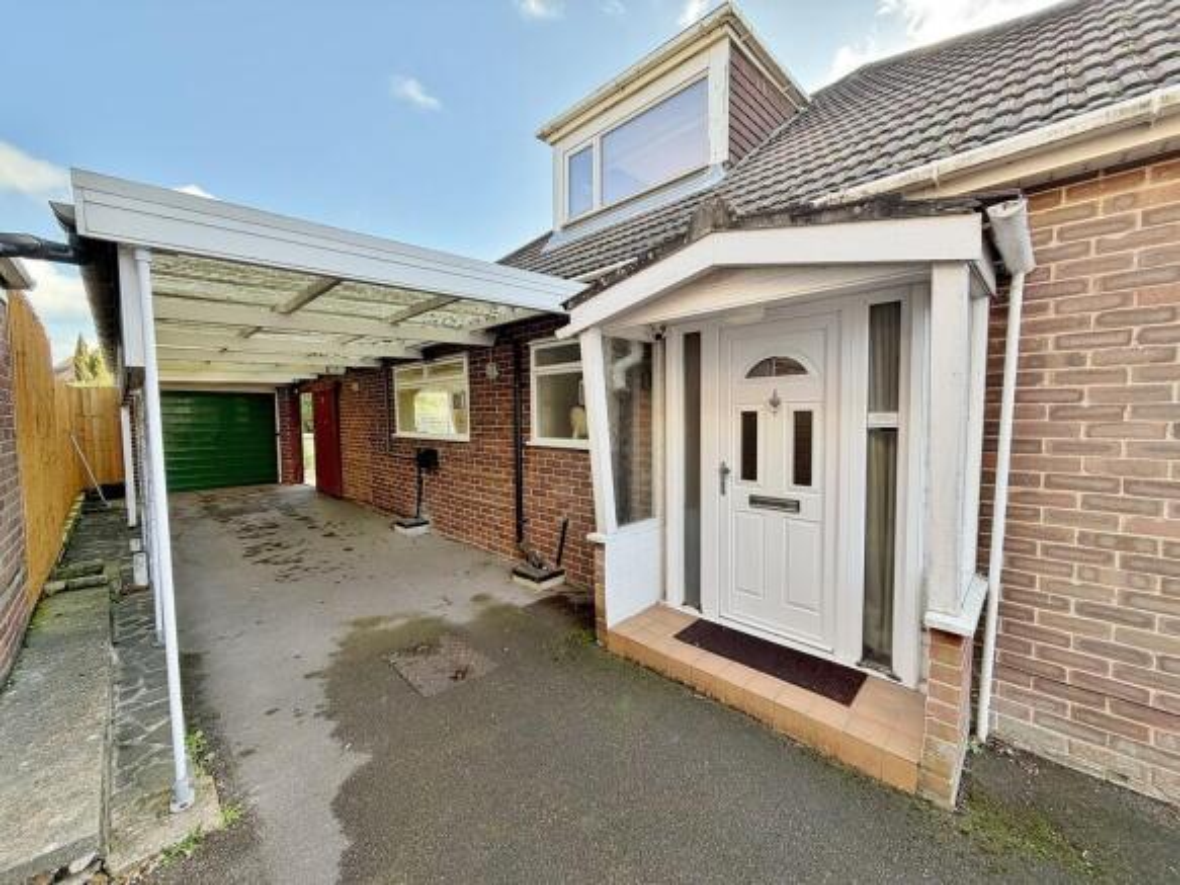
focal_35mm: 14
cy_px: 442
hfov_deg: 102.1
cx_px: 590
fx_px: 477
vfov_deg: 85.7
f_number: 2.2
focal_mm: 2.22
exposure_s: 1/141
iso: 40
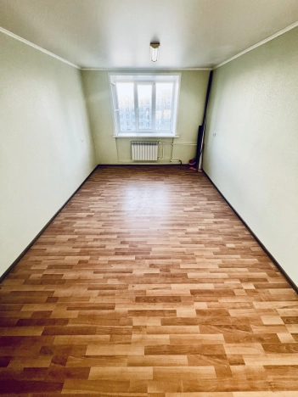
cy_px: 198
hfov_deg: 89.9
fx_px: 149
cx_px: 149
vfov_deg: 106.2
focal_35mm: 13
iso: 64
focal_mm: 1.57
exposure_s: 1/99
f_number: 1.8
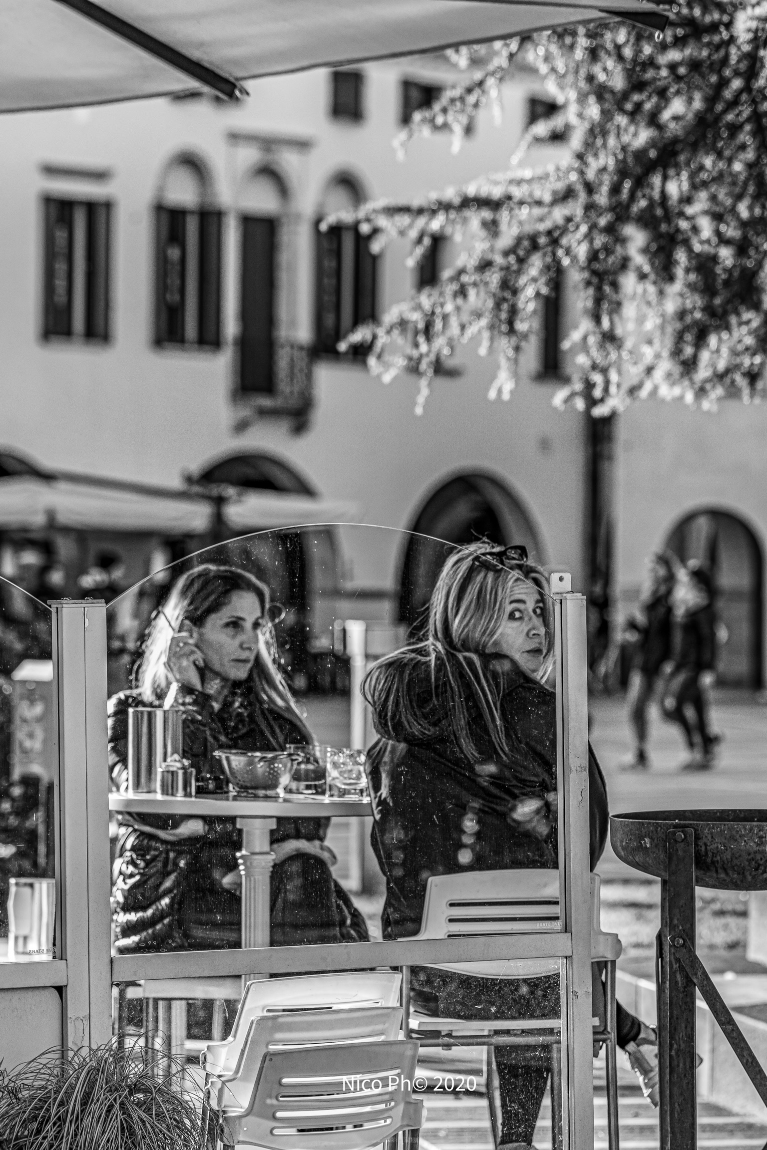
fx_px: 5496
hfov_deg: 8.0
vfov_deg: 11.9
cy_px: 575
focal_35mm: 172
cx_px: 384
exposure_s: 1/250
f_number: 6.3
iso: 400
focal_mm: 172
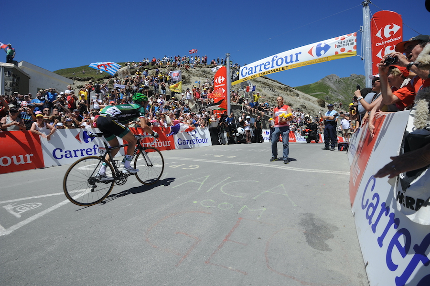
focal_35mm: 16
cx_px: 215
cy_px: 143
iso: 320
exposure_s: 1/500
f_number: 10
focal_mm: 16
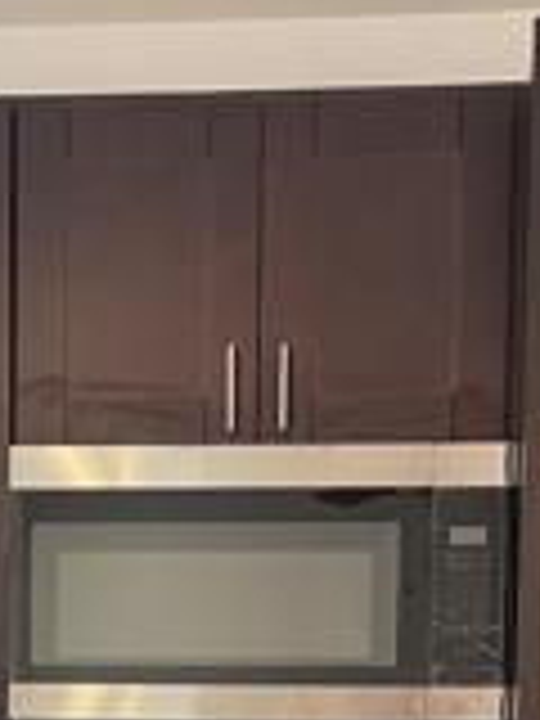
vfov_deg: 17.6
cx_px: 108
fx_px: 2163
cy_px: 950
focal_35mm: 104
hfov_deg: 14.2
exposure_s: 1/60
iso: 125
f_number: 1.6
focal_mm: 4.2
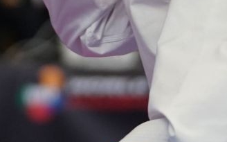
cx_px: -131
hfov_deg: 2.8
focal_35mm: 743
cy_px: -190
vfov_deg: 1.8
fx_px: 4597
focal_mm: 133
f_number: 2.8
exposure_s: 1/1000
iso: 2000
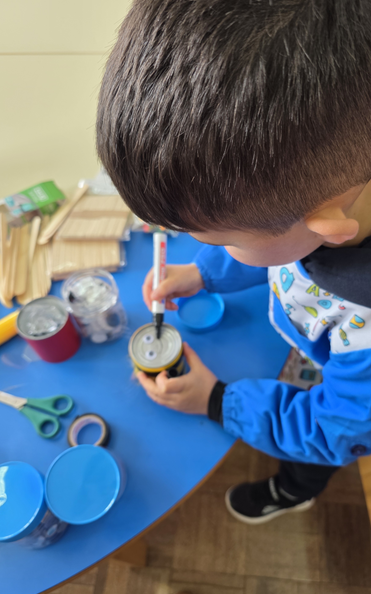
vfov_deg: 72.5
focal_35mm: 25
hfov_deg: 49.0
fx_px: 404
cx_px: 220
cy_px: 302
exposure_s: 1/100
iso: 125
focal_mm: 6.3
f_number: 1.7
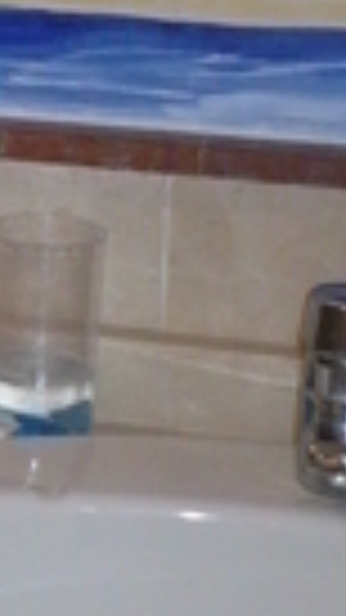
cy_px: -90
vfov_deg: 10.0
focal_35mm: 213
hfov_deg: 5.2
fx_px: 3476
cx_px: -849
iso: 100
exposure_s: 1/30
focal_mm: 5.8
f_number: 2.8
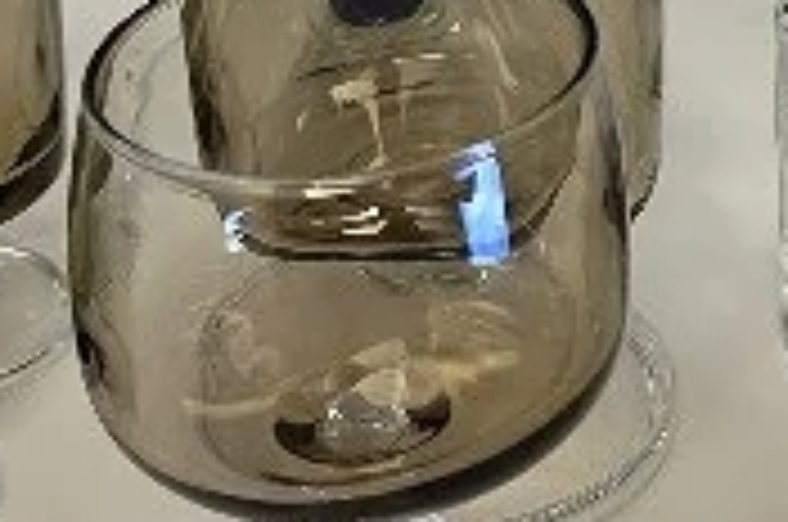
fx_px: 2993
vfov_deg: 9.4
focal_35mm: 137
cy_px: -464
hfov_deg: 14.5
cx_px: 964
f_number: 1.4
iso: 400
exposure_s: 1/101
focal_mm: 6.5
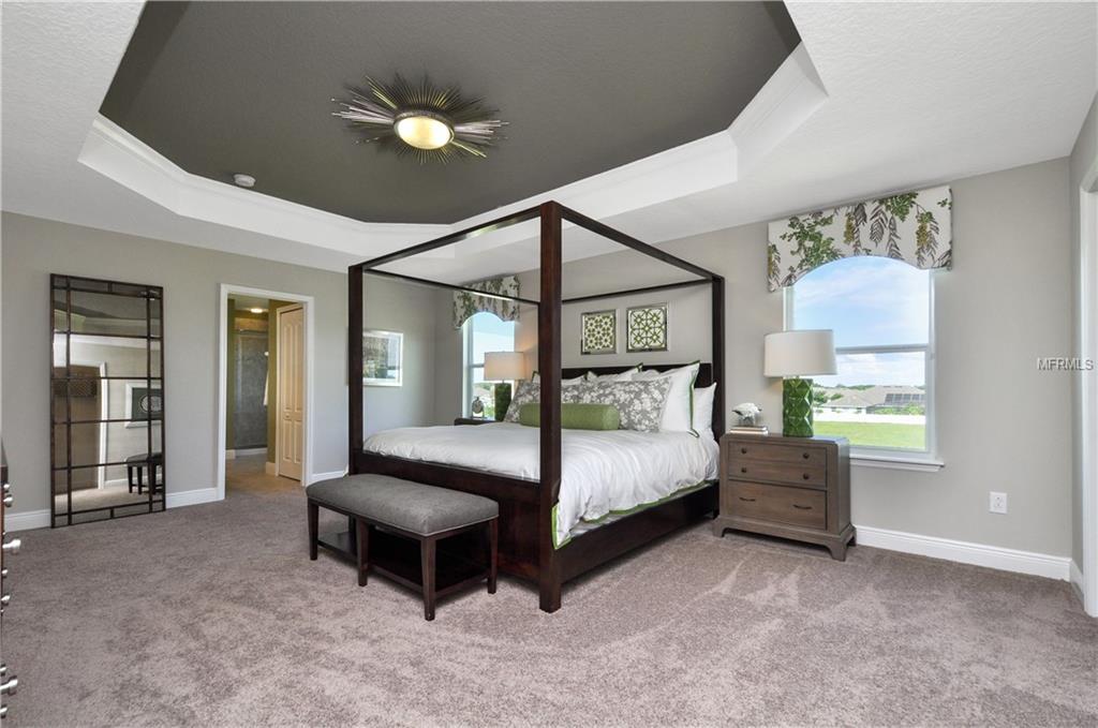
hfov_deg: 100.5
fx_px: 457
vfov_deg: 77.1
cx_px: 549
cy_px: 364
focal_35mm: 15
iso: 200
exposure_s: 1/40
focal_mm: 10
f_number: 8
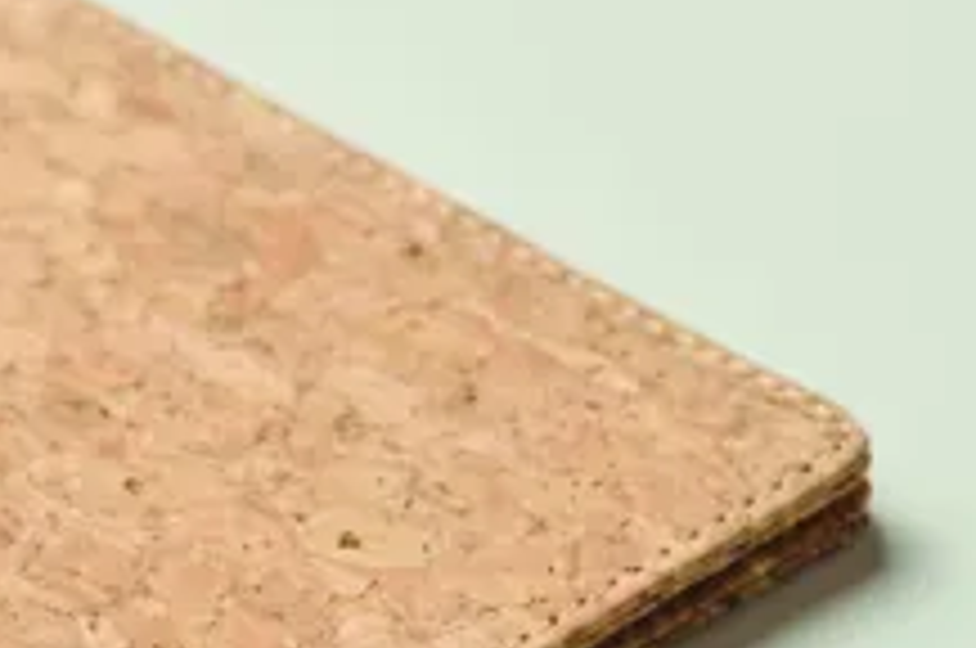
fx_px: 6551
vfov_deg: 5.6
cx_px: 18
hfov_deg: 8.5
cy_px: 722
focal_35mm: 242
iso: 100
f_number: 14
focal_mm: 105
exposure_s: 1/125
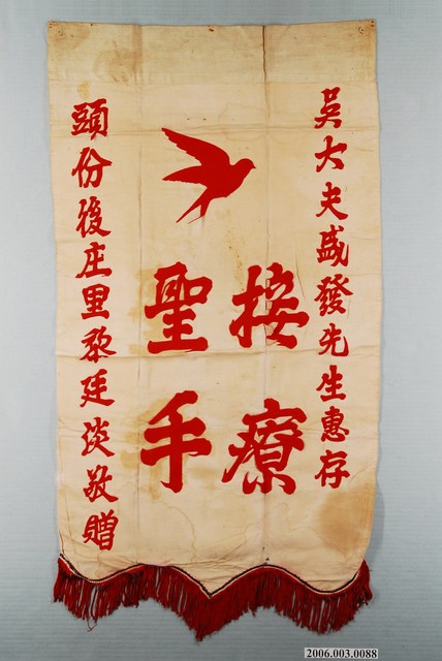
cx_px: 221
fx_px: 854
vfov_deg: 42.3
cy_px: 330
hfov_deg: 29.0
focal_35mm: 46
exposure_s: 1/40
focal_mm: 31
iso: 320
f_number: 4.5
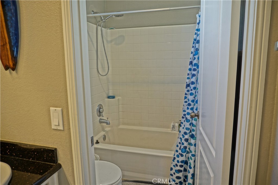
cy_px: 92
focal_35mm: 24
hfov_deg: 73.7
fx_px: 185
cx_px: 139
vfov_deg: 53.1
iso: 250
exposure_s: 1/30
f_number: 4
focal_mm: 16
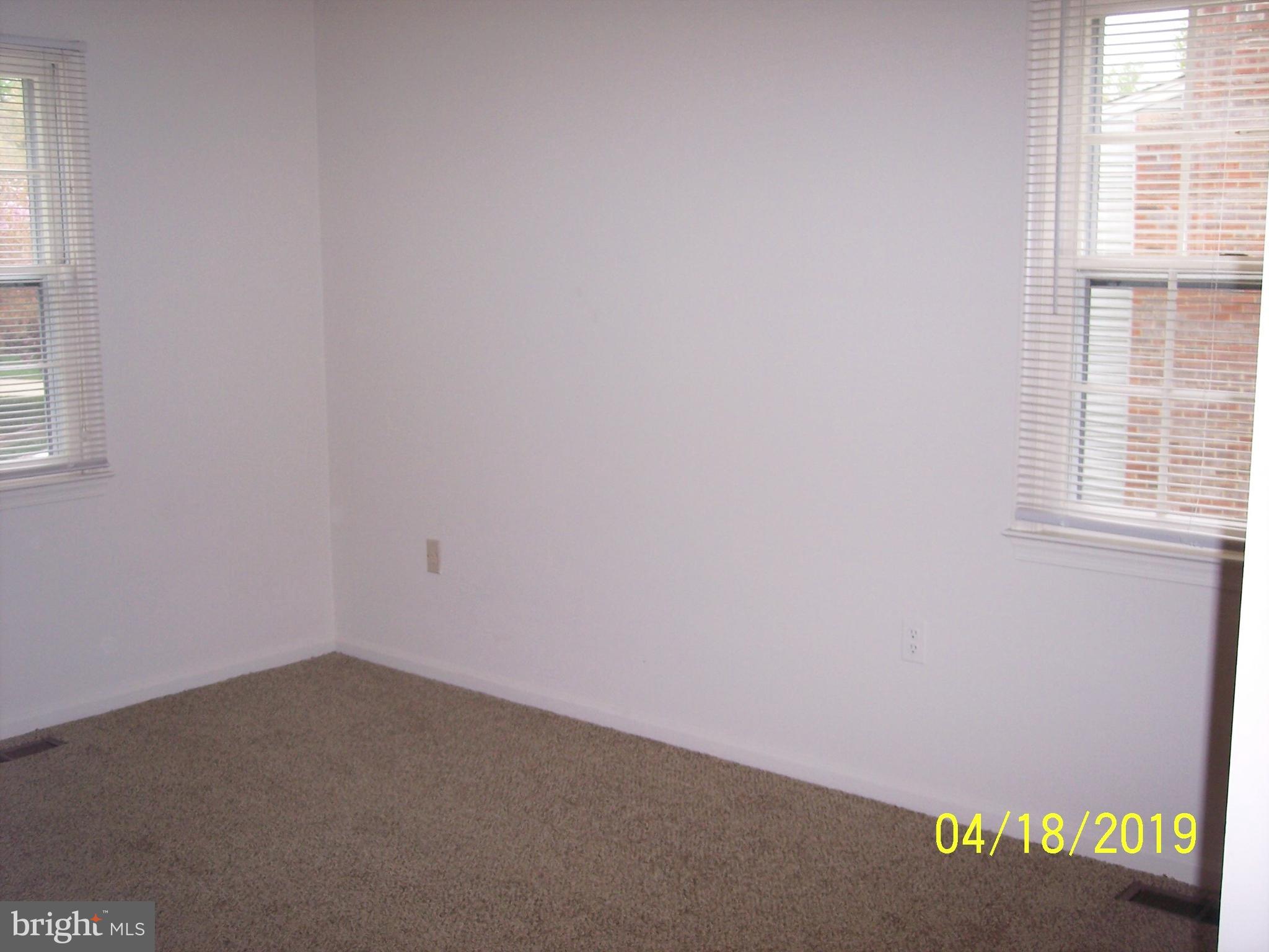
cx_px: 634
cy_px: 476
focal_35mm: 39
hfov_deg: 47.9
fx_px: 1430
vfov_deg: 36.8
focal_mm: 8
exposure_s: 1/60
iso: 100
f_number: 2.8
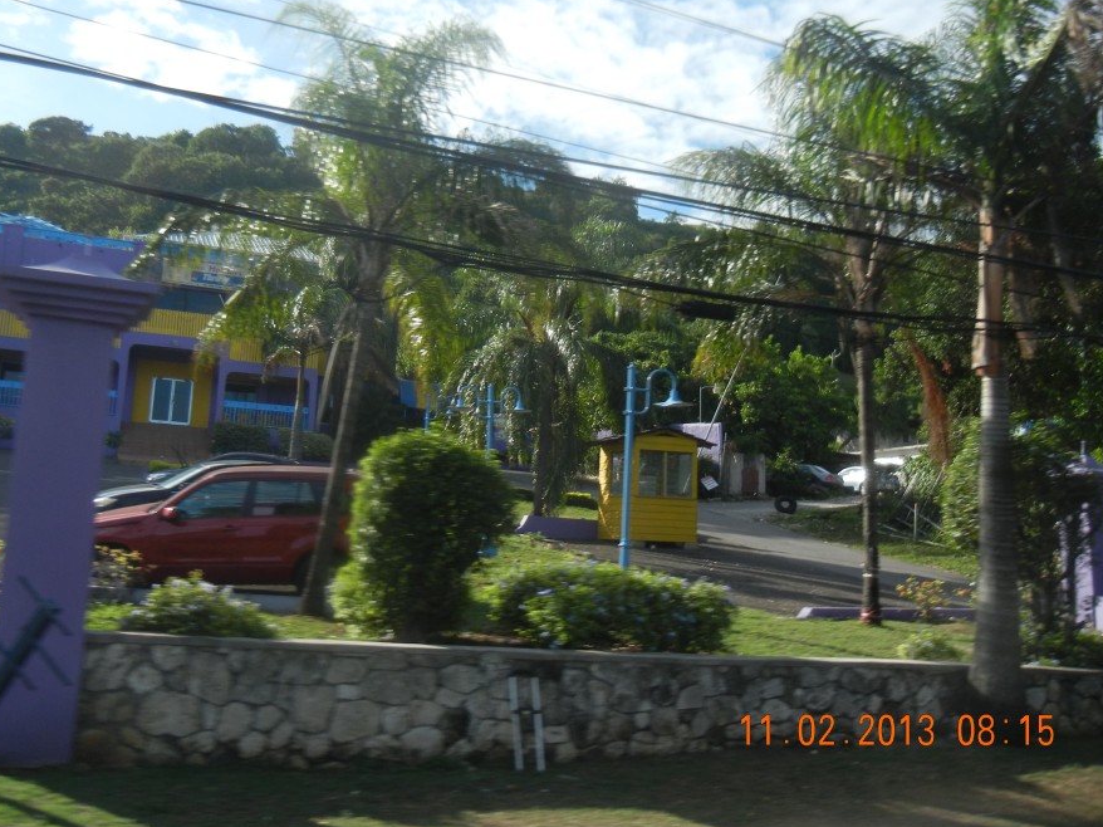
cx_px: 490
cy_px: 348
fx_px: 1115
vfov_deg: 40.6
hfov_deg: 52.5
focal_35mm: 35
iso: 160
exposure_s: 1/265
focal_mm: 5.4
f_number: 7
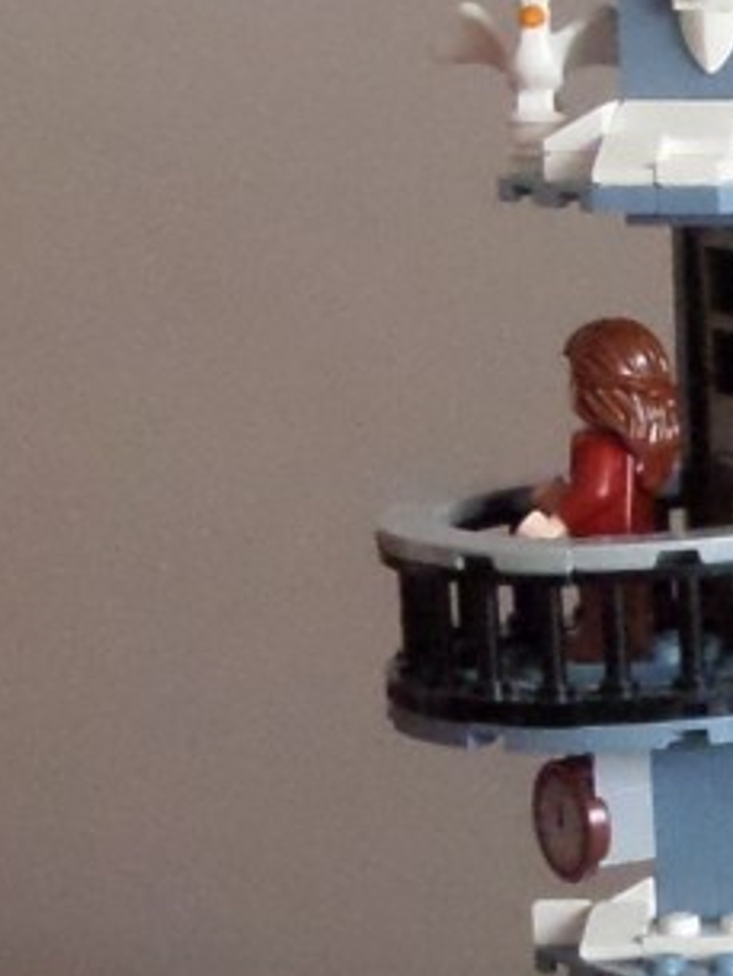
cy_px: 550
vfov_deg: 8.5
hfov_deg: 6.0
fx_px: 6574
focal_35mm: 233
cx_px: 2087
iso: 400
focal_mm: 6.7
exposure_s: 1/20
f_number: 3.7
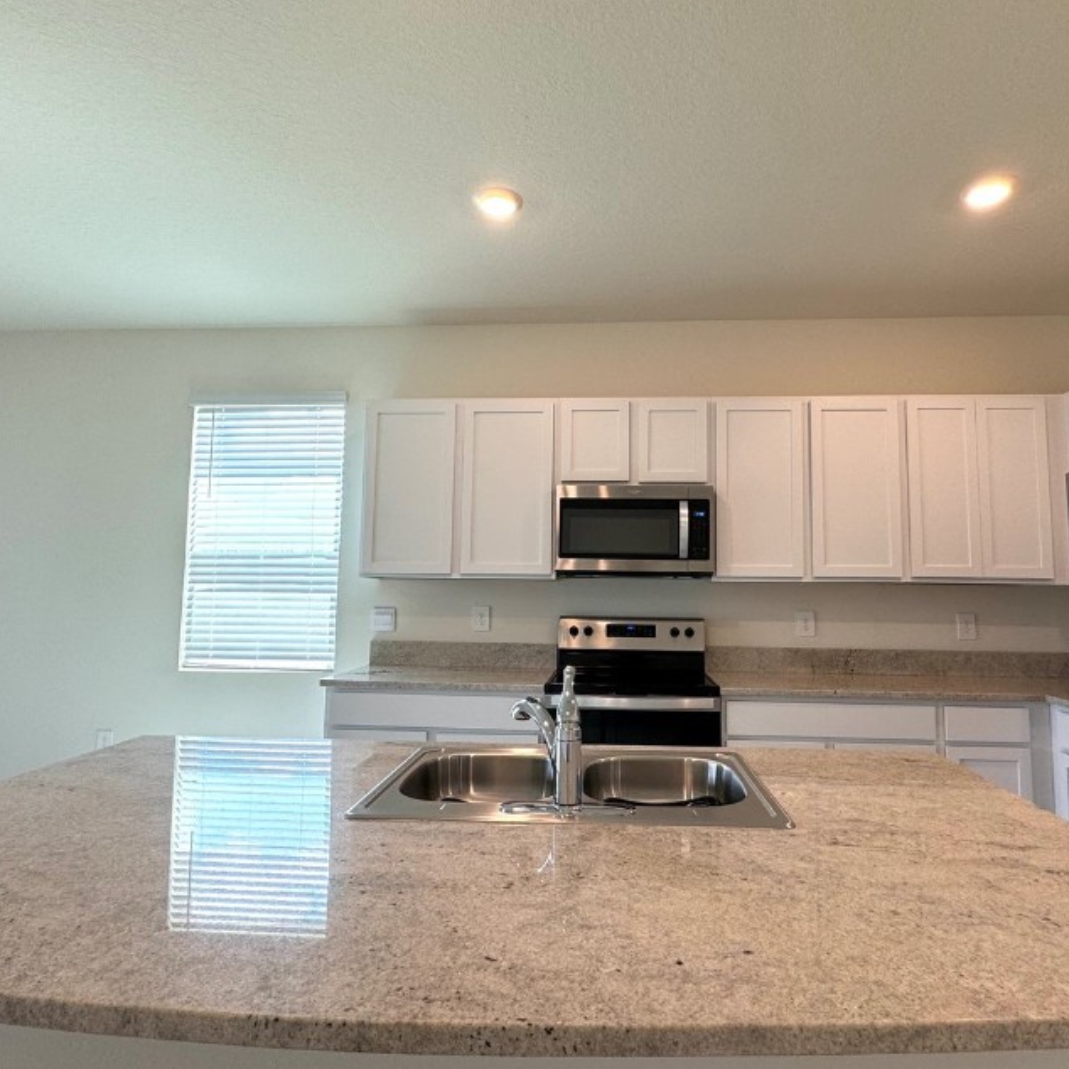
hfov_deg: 74.7
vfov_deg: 74.8
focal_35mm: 20
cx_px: 577
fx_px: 699
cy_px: 533
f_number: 2.2
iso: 100
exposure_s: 1/120
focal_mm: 2.22
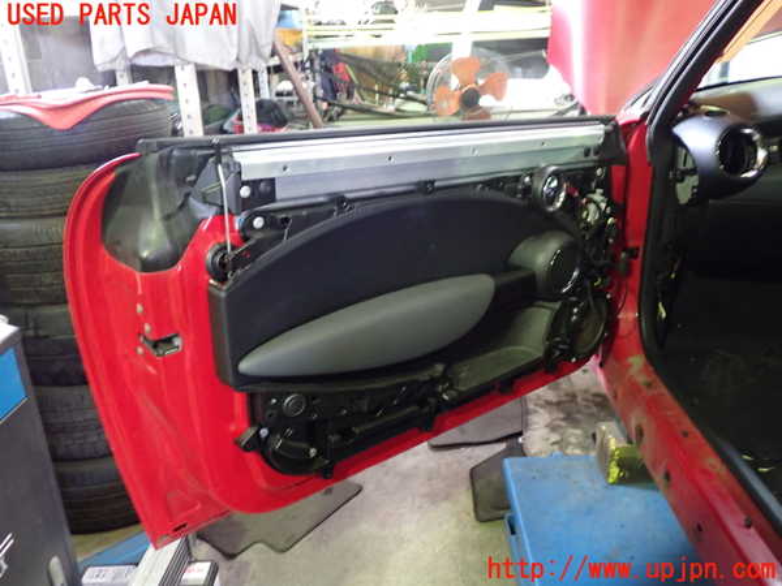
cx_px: 391
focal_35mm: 30
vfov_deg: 46.8
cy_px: 293
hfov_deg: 60.0
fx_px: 678
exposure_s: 1/20
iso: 800
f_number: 2.3
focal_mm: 5.4
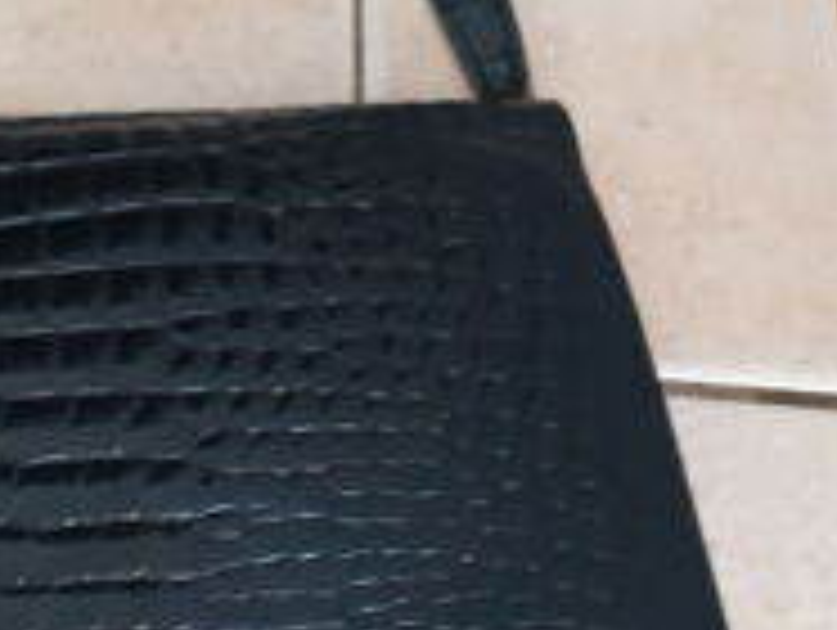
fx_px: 1622
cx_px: -162
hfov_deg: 25.9
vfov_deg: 21.8
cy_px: 482
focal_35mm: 67
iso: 320
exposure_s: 1/24
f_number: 1.7
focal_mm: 3.93
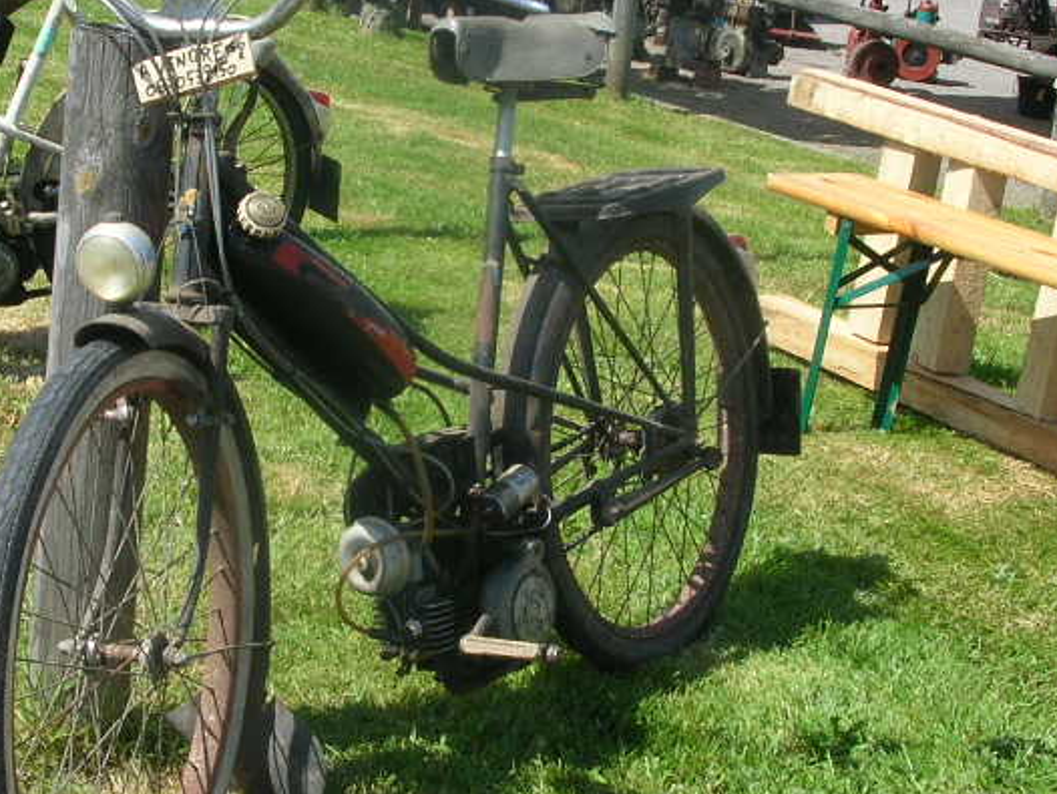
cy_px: 366
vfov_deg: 20.5
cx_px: 470
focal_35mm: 72
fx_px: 2200
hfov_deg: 27.0
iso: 50
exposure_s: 1/207
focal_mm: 6.2
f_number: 5.8
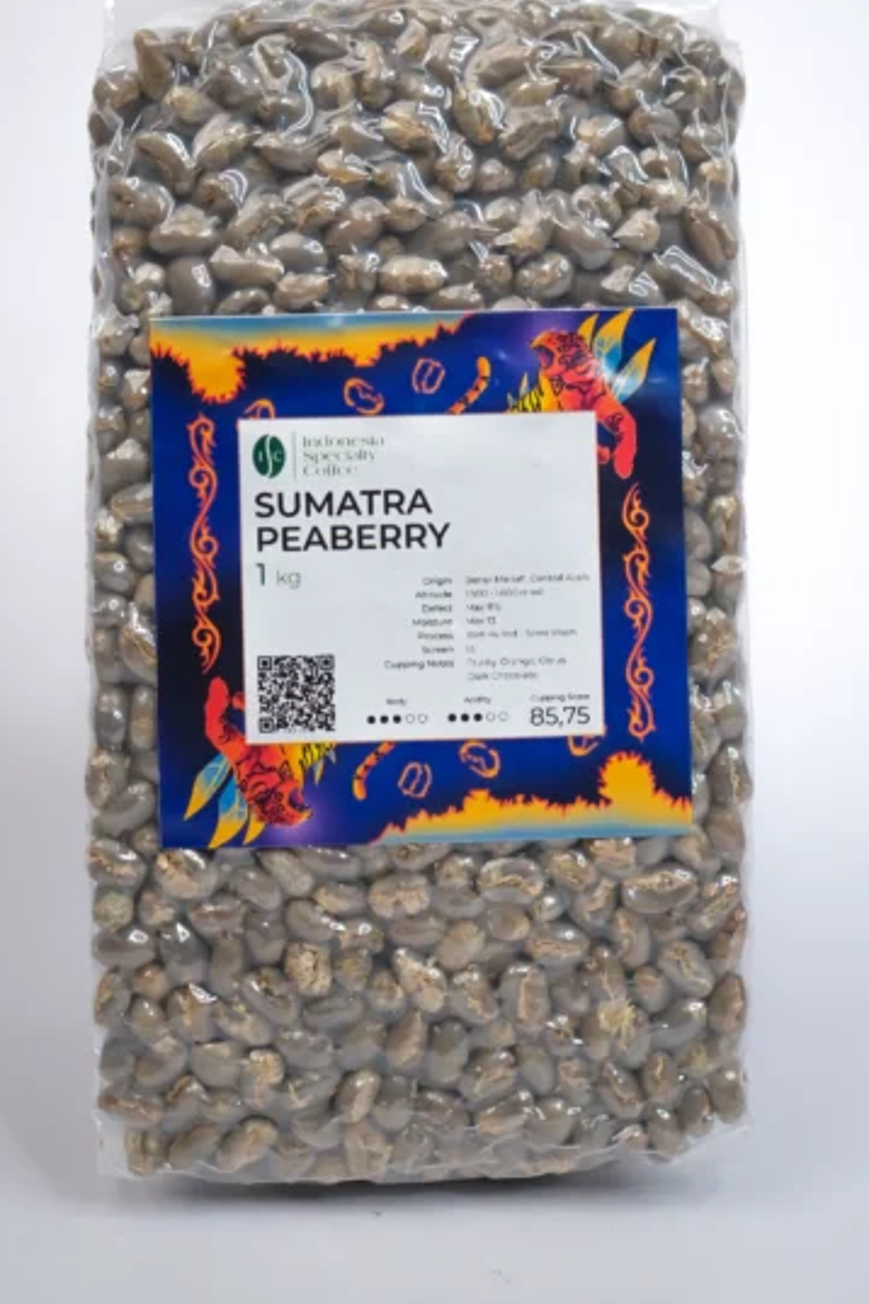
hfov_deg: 29.9
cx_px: 420
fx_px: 1629
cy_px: 476
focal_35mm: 45
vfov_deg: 43.2
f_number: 3.2
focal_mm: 23
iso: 200
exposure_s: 1/160
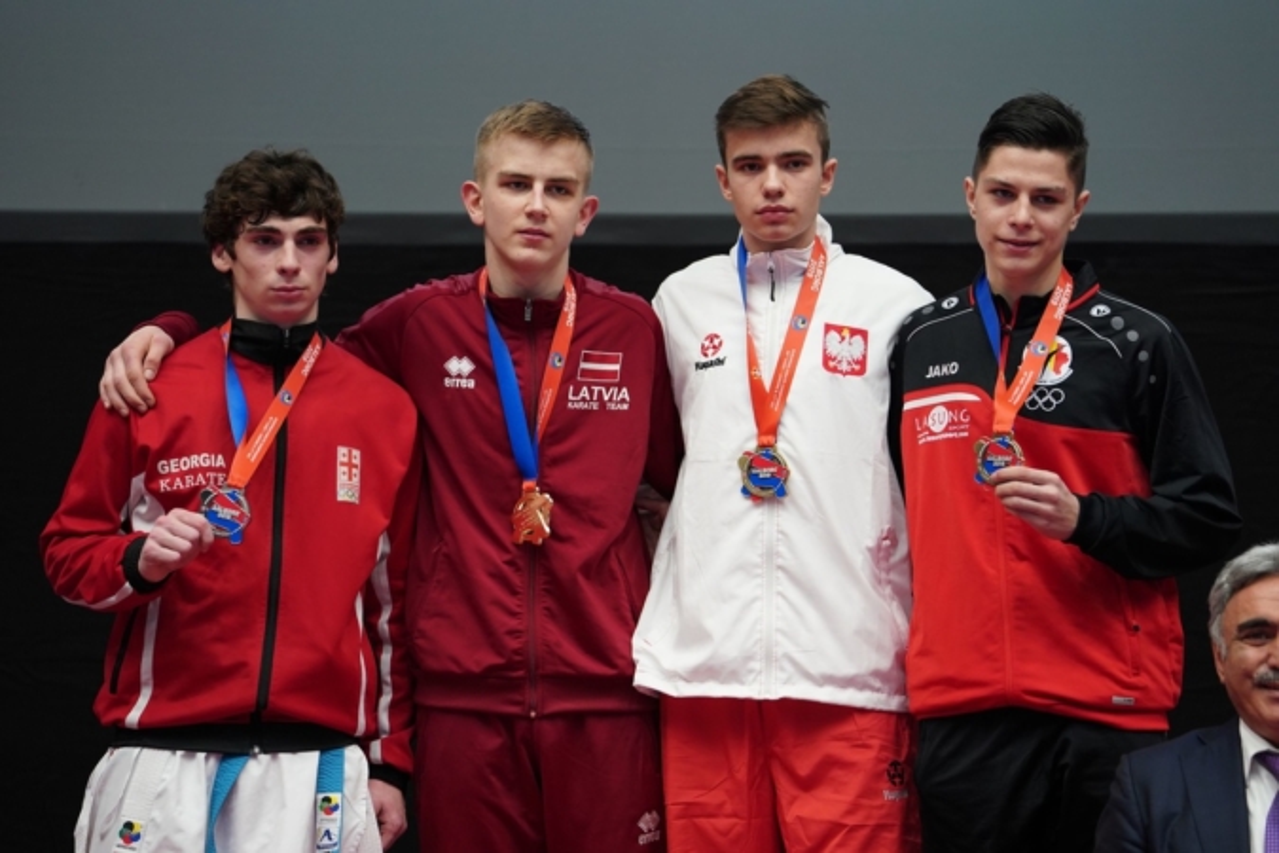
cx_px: 640
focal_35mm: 200
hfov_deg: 10.3
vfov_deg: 6.9
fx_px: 7105
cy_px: 426
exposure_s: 1/320
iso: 1000
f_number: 2.8
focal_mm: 200
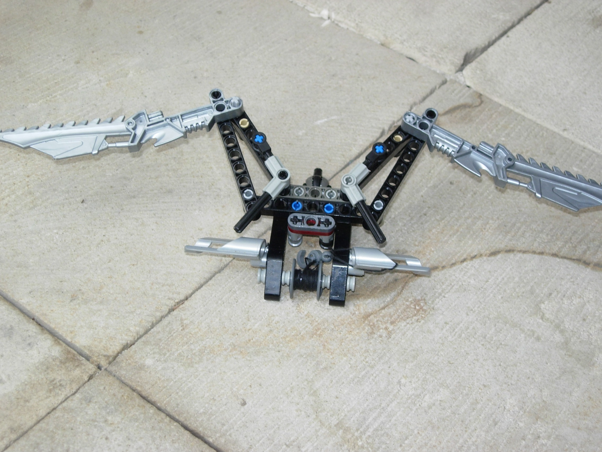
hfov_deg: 27.0
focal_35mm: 72
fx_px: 1252
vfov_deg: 20.4
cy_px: 226
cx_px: 301
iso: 79
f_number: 3.7
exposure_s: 1/80.6
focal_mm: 14.9
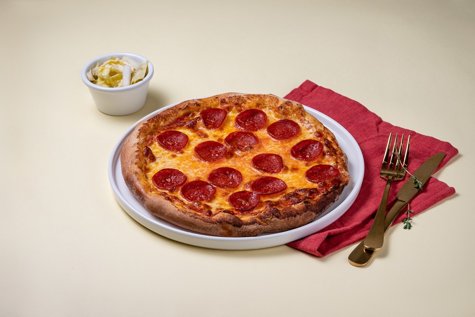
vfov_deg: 12.9
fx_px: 1398
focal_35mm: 106
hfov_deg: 19.3
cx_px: 237
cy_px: 157
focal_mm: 70
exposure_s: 1/125
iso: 125
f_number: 11
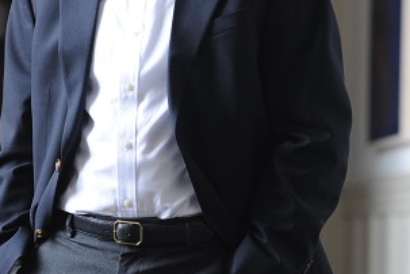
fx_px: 2608
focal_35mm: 229
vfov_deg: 6.0
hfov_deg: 8.9
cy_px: 48
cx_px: -2
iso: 1600
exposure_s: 1/125
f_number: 4.5
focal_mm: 98
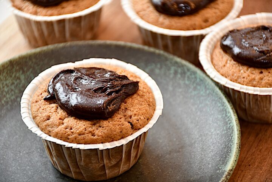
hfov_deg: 13.7
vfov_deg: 9.1
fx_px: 1133
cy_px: 91
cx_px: 136
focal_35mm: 150
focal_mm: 100
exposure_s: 1/60
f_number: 5.6
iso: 450
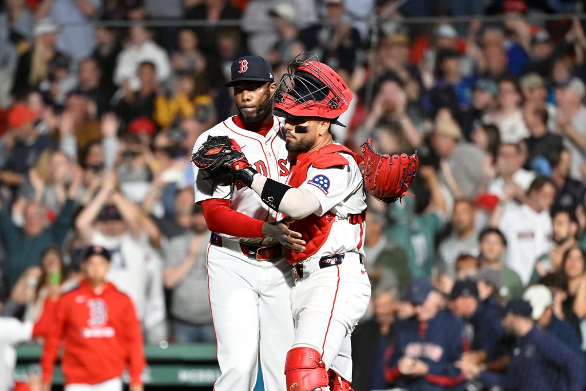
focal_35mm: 330
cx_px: 293
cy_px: 196
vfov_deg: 4.2
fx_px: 5372
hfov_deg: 6.2
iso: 4000
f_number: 4
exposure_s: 1/800
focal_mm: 330
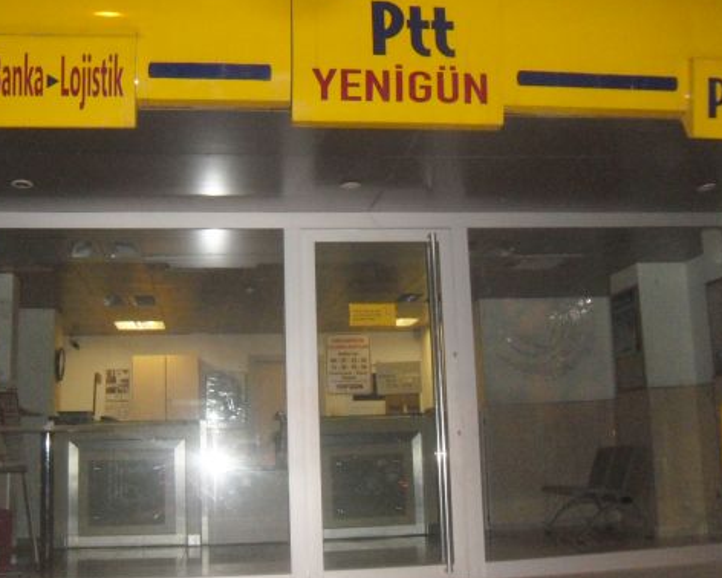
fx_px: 962
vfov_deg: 33.3
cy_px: 228
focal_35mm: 45
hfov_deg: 41.1
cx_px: 349
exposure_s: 1/45
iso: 400
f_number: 2.8
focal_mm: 6
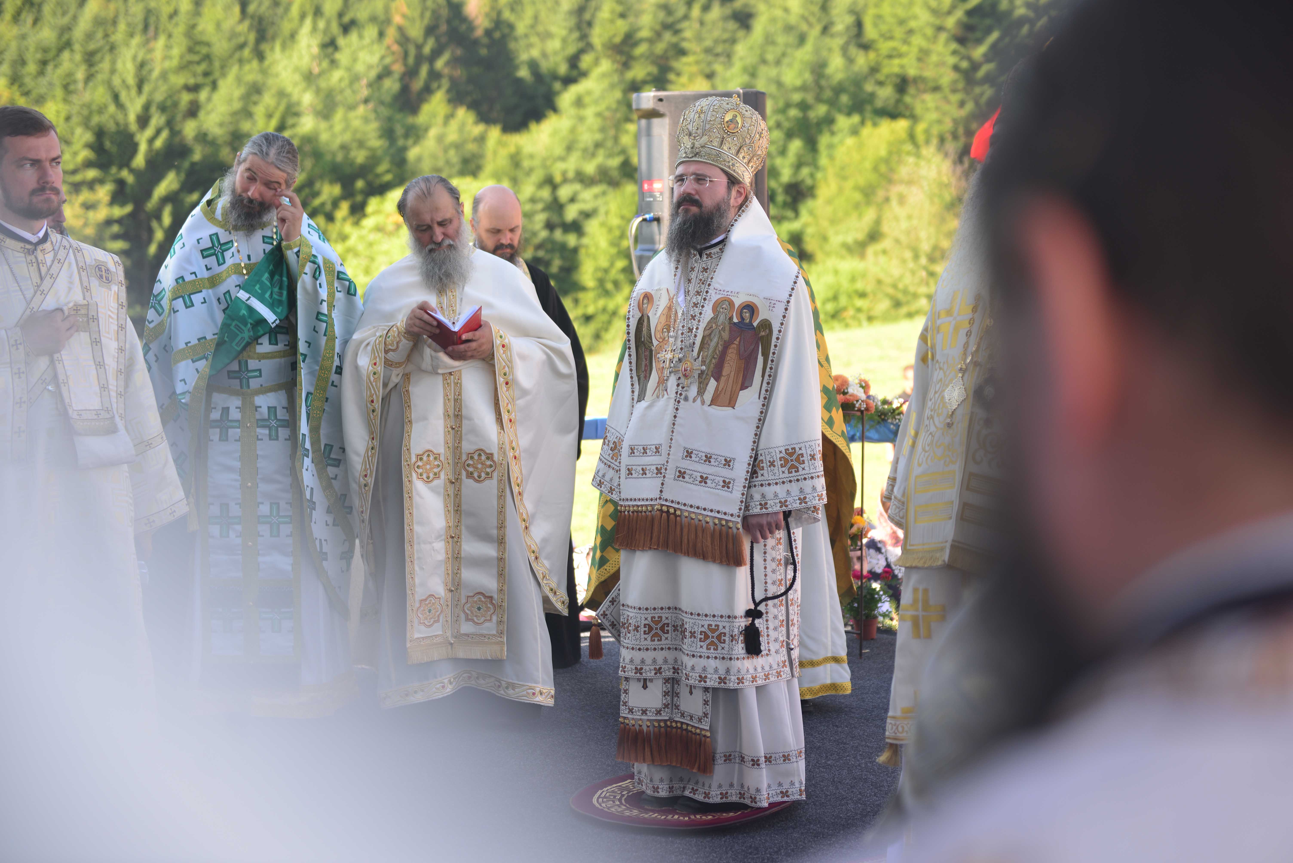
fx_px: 2515
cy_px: 432
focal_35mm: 70
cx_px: 646
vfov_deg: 19.5
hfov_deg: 28.8
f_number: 2.8
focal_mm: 70
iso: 100
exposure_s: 1/200
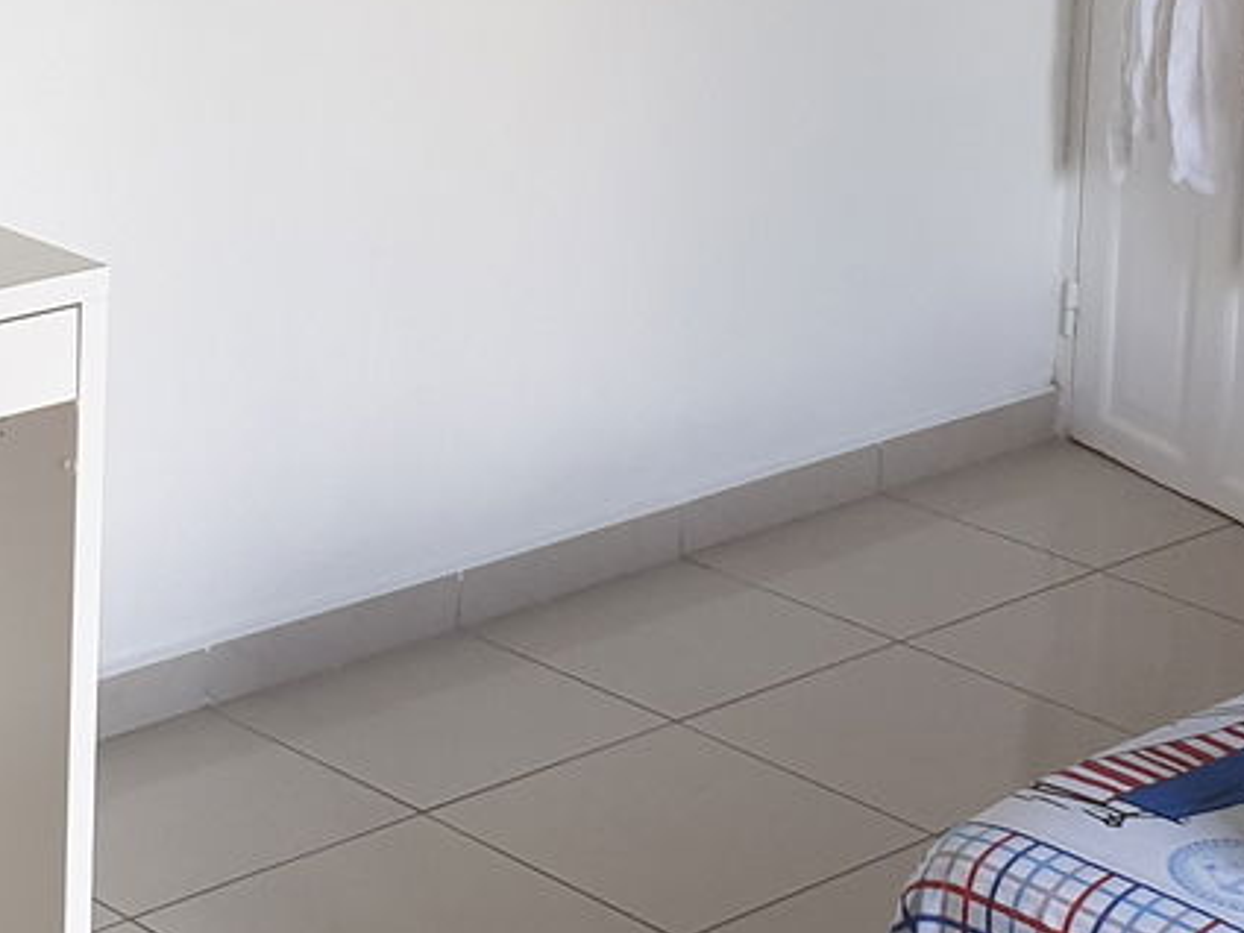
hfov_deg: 20.0
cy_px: -41
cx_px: 604
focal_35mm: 98
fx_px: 3522
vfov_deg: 14.8
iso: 200
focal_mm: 4.3
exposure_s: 1/50
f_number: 2.4
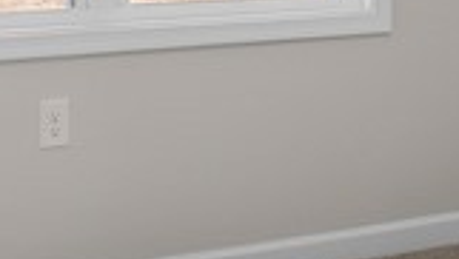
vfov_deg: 10.3
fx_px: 1377
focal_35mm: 113
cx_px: 378
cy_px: -151
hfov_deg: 18.7
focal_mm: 16
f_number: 8
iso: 1250
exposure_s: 1/10
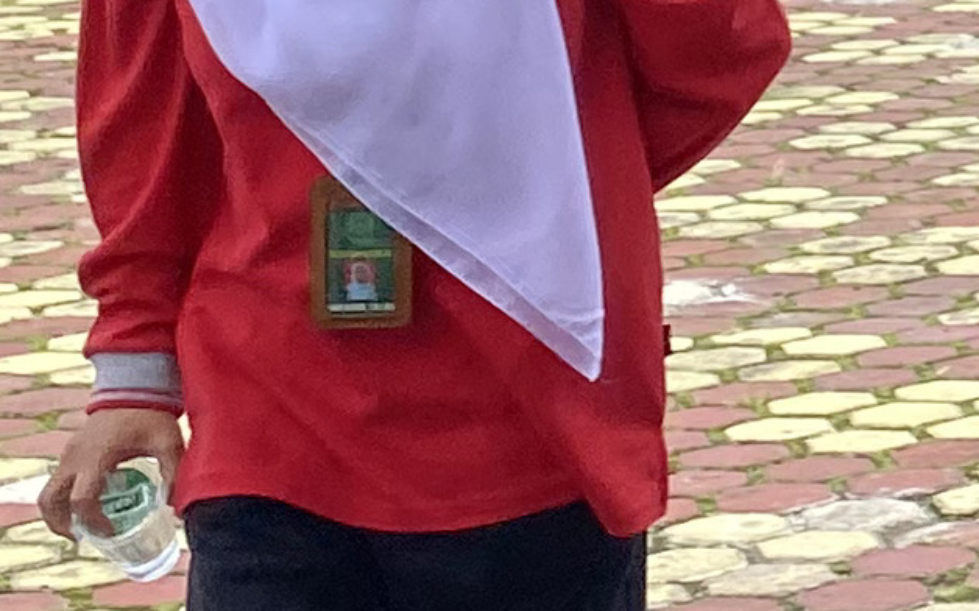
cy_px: -768
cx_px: 2168
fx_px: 4721
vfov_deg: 7.0
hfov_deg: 10.5
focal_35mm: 177
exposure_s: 1/2817
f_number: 1.8
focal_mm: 4.25
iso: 32
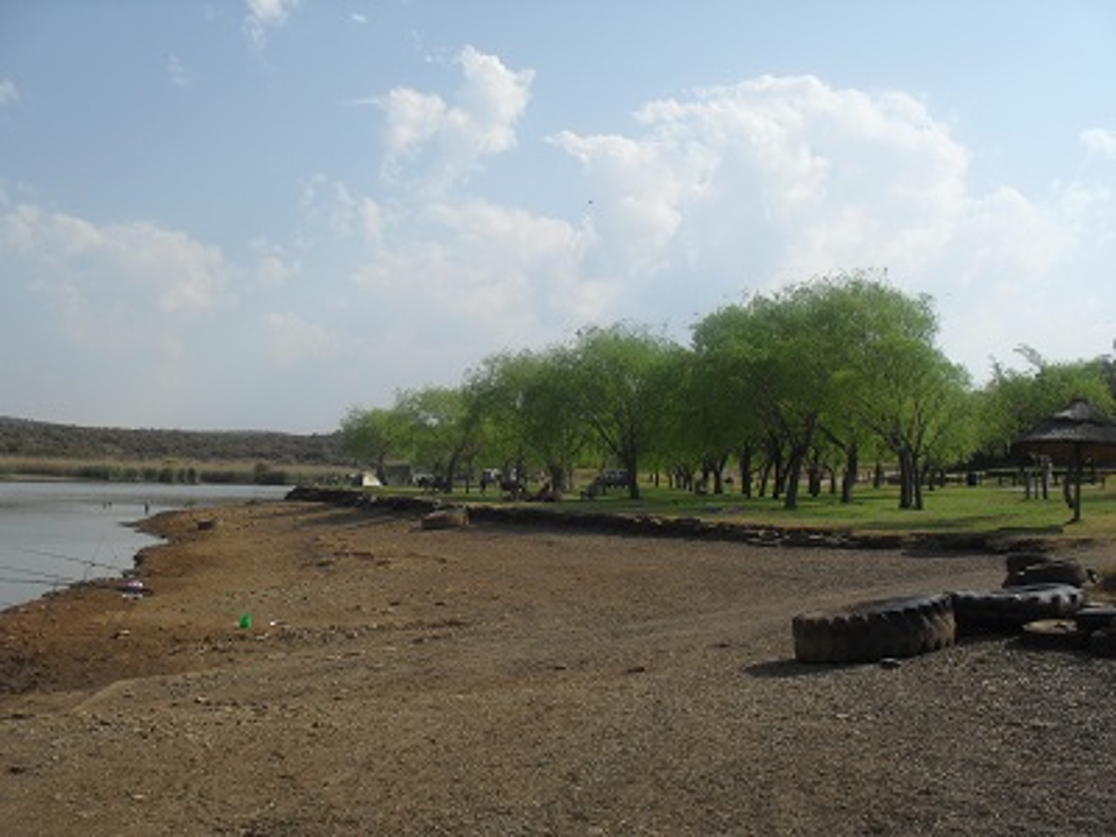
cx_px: 558
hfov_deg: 52.6
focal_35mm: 35
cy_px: 418
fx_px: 1128
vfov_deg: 40.7
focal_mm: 6.3
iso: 100
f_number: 8.4
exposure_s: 1/250
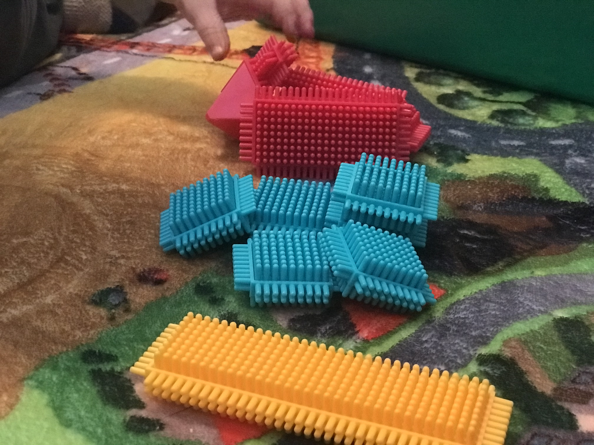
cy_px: 222
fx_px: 978
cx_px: 297
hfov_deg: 33.8
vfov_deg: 25.7
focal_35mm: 57
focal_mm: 6.6
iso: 1250
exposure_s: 1/60
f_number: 2.8
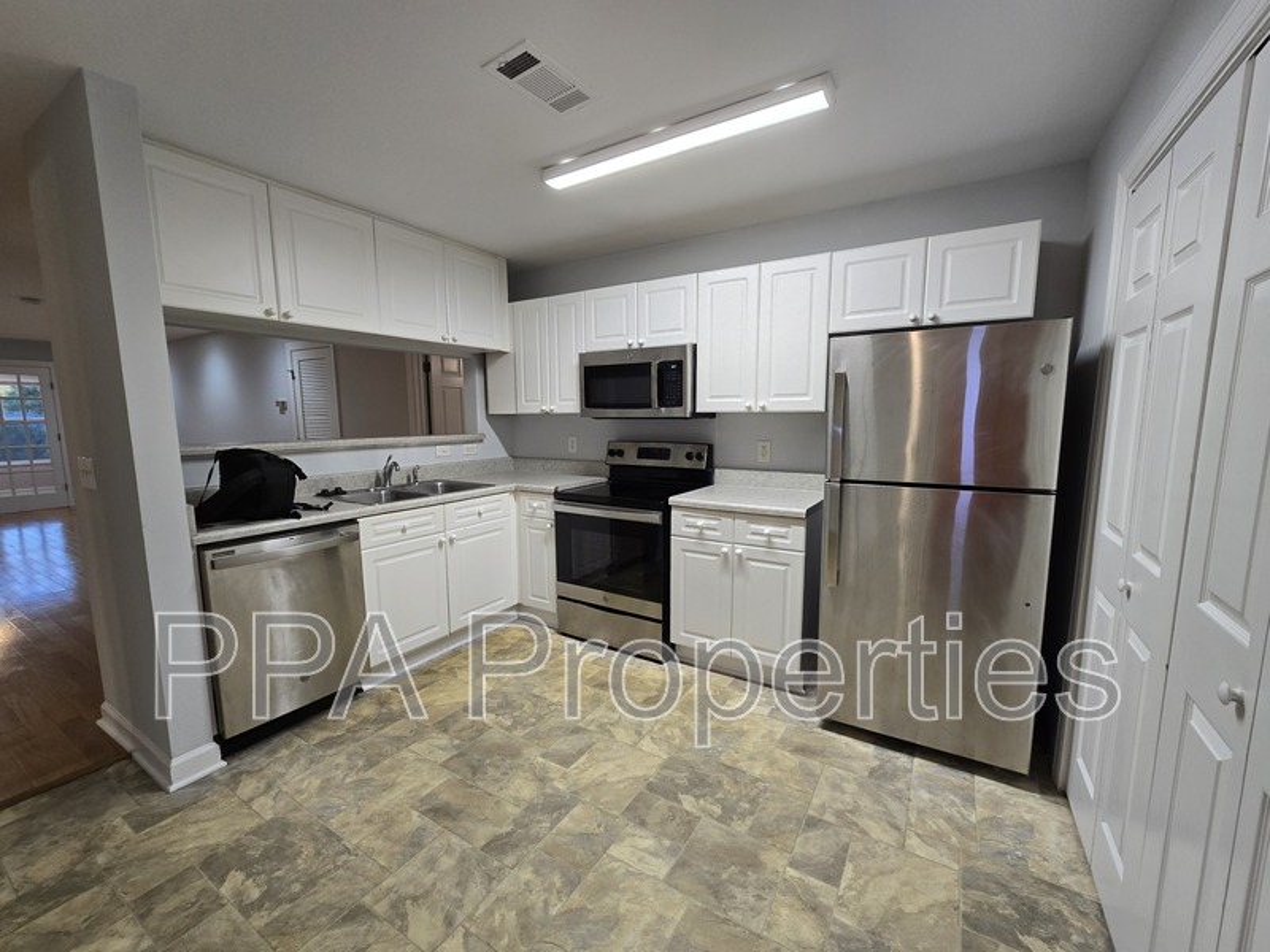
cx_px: 635
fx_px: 477
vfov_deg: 89.9
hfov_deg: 106.2
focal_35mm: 13
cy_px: 476
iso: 100
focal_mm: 2.2
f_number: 2.2
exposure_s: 1/60
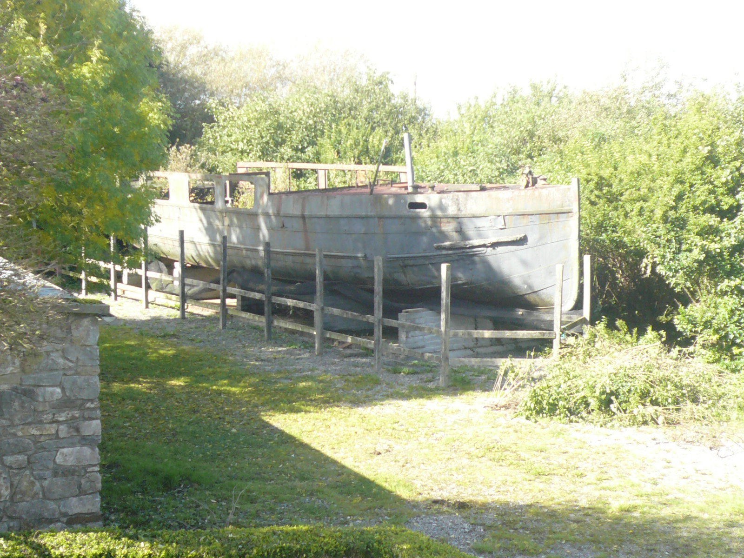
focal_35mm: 56
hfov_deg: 34.3
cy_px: 279
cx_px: 372
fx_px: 1204
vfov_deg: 26.1
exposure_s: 1/200
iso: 100
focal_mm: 6.1
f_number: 3.1
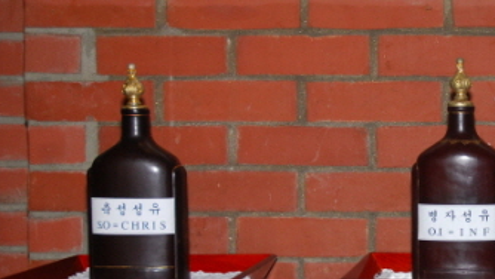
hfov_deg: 23.1
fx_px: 1170
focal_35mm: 89
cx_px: 467
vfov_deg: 13.5
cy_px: 223
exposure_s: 1/125
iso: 250
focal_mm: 27
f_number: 3.8
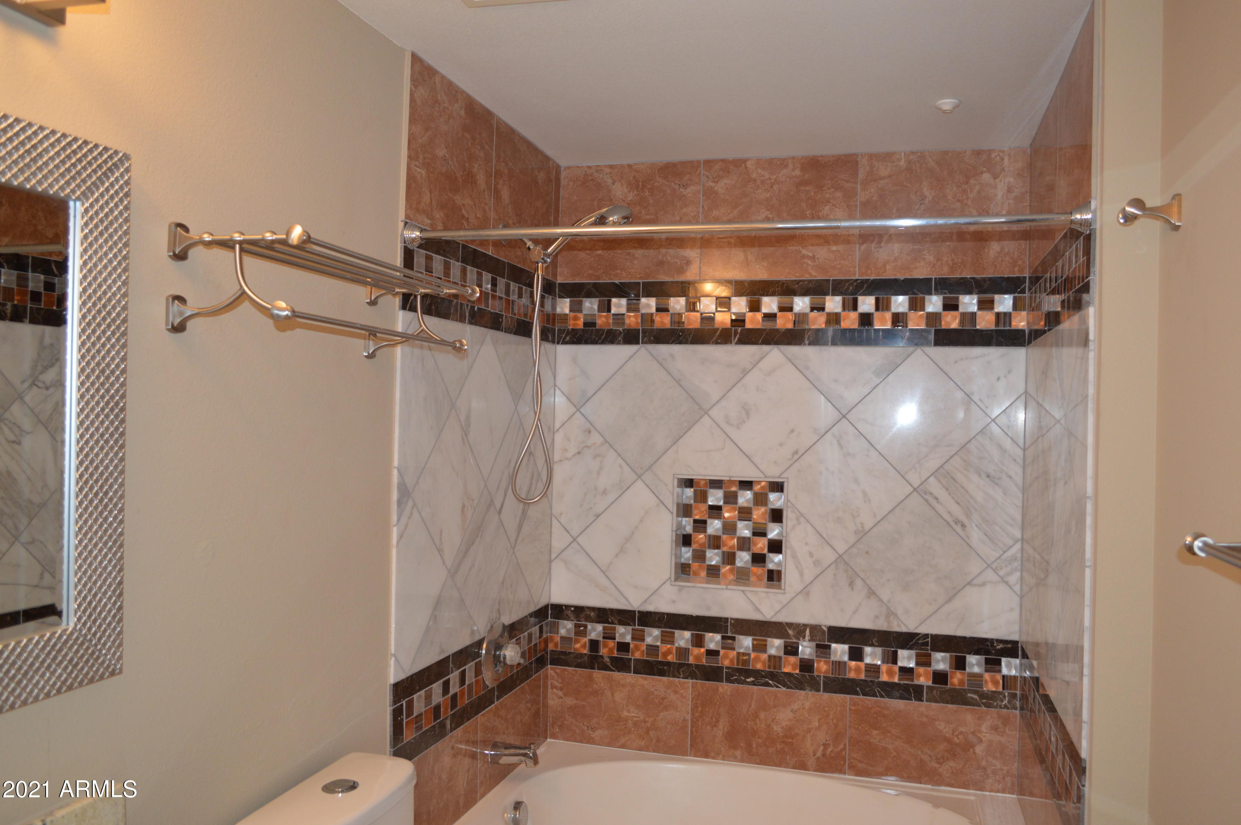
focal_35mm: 27
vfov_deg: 47.8
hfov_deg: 67.4
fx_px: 930
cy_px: 412
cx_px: 620
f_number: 3.5
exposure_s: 1/60
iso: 720
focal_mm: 18
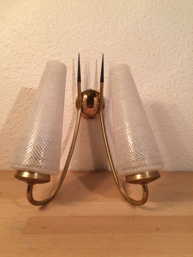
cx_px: 96
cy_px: 128
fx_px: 216
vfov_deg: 61.7
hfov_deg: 48.2
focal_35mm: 29
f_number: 2.2
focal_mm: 4.15
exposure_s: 1/33
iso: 40
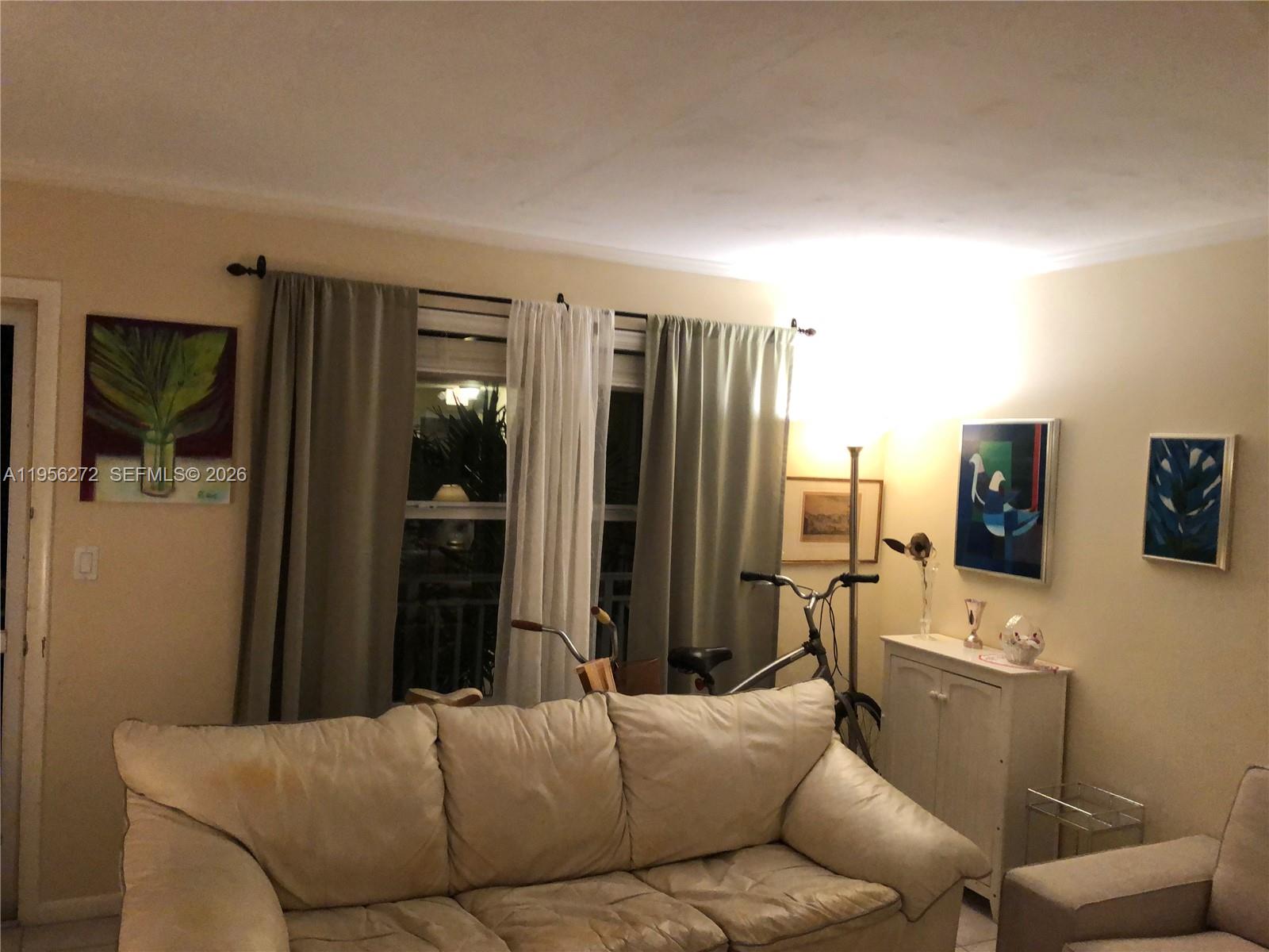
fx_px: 1026
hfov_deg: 63.4
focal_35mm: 28
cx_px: 634
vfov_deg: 49.7
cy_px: 476
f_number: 1.8
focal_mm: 3.99
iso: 320
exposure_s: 1/60
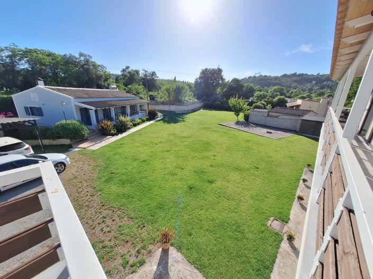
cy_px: 140
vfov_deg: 89.9
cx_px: 186
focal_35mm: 13
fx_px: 140
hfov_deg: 106.2
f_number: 2.2
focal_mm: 1.74
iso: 40
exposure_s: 1/2786
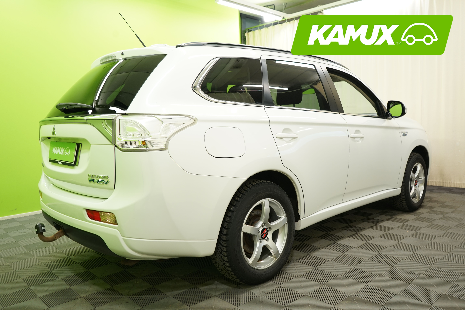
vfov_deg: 46.4
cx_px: 232
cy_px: 155
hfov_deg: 65.5
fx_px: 362
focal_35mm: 28
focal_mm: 28
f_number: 5.6
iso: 320
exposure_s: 1/13
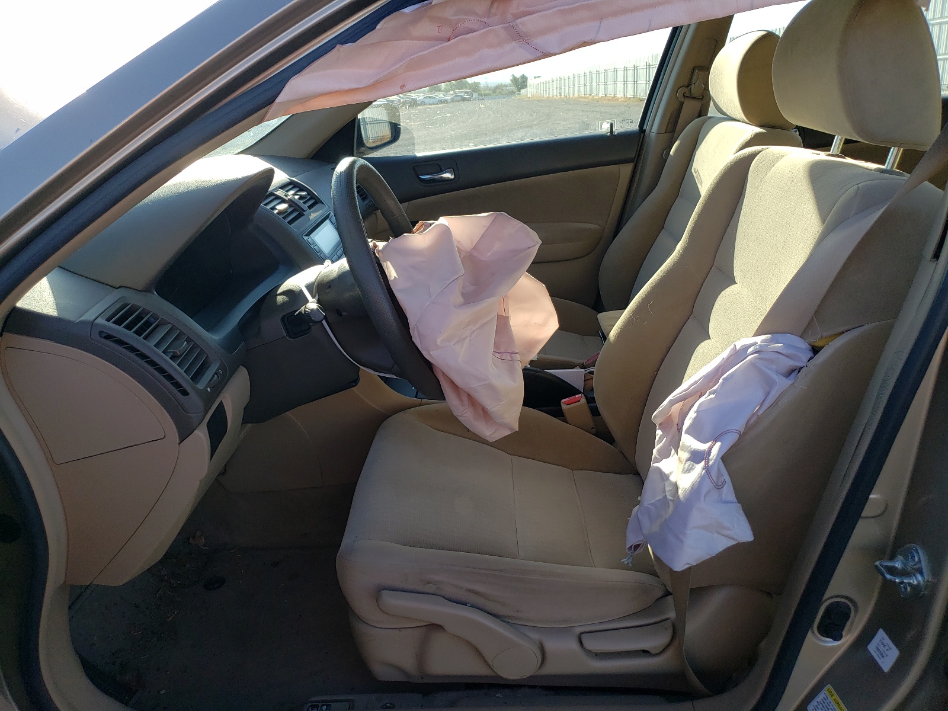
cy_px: 356
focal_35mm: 26
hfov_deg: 67.3
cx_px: 474
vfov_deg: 53.1
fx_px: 712
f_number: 1.5
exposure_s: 1/909
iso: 50
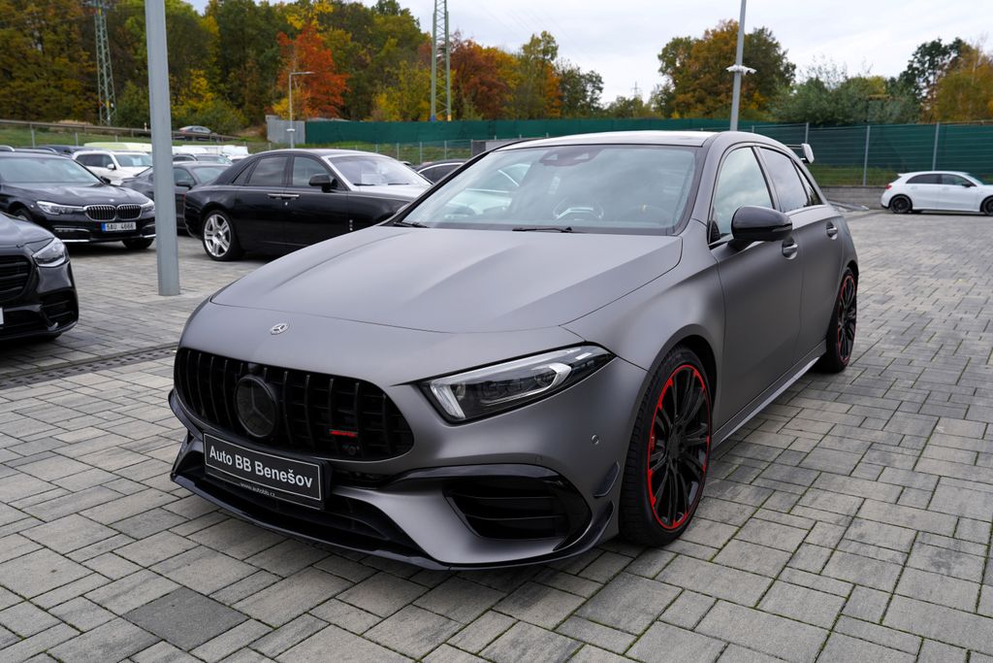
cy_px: 332
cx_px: 496
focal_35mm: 29
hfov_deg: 63.7
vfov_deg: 45.0
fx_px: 800
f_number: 5.6
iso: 100
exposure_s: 1/125
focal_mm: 29
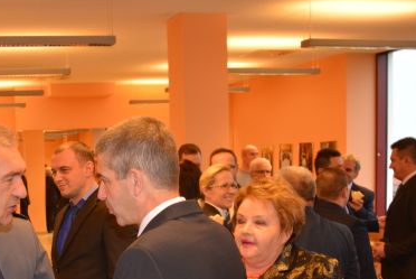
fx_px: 671
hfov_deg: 33.1
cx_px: 60
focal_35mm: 58
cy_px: 254
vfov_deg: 22.8
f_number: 3.5
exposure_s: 1/80
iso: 400
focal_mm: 18
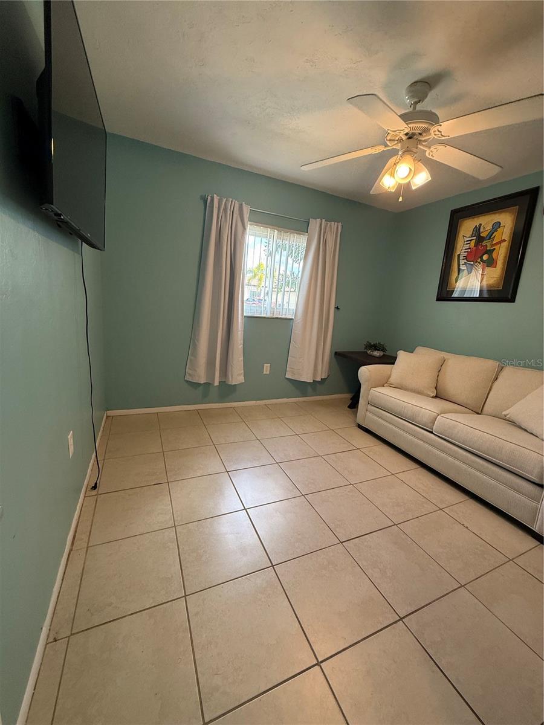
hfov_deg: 85.7
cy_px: 362
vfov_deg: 102.1
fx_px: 293
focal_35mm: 14
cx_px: 272
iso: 200
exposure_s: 1/120
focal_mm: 2.22
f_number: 2.2
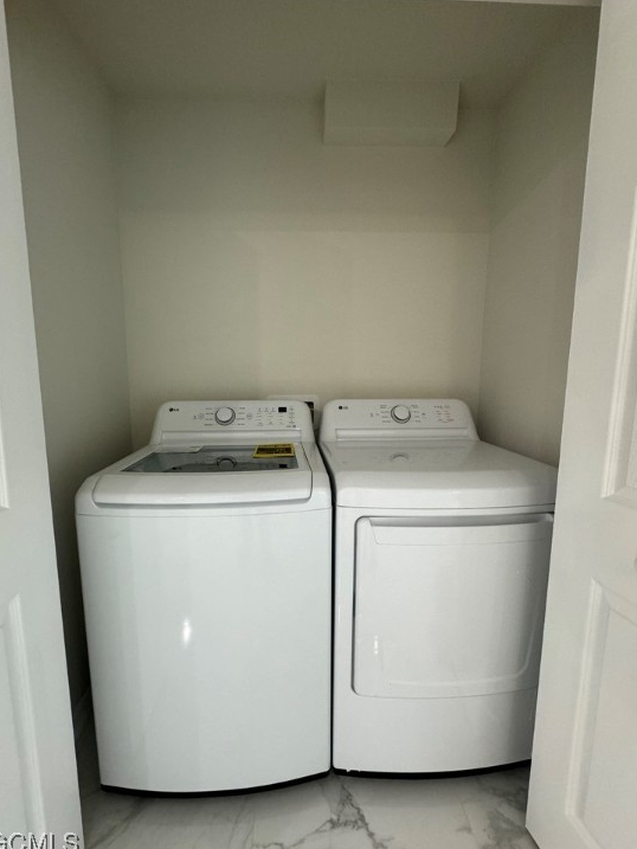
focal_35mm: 15
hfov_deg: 81.7
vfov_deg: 98.1
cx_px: 307
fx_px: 368
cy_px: 414
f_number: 2.2
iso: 200
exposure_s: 1/60
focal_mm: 2.22
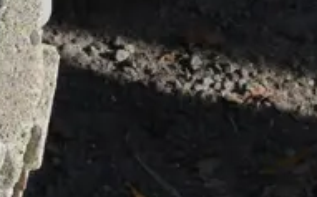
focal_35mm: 284
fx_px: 2451
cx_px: -261
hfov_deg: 7.2
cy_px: 136
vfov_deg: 4.6
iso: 200
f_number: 8
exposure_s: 1/250
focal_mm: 25
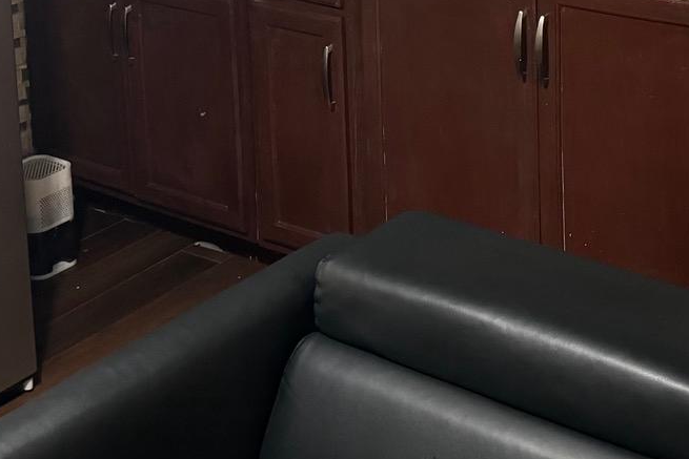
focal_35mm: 78
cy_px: -147
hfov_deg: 25.8
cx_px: 490
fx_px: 1493
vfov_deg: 16.5
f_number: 1.78
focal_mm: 6.76
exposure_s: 1/40
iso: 800
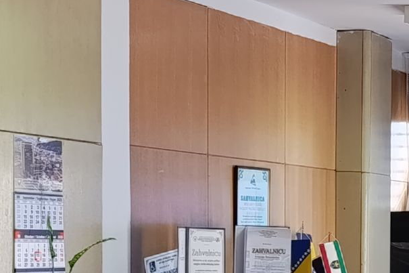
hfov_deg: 15.9
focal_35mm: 124
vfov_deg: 10.8
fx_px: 1408
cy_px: 359
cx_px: 485
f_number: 1.6
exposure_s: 1/100
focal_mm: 6.14
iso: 400
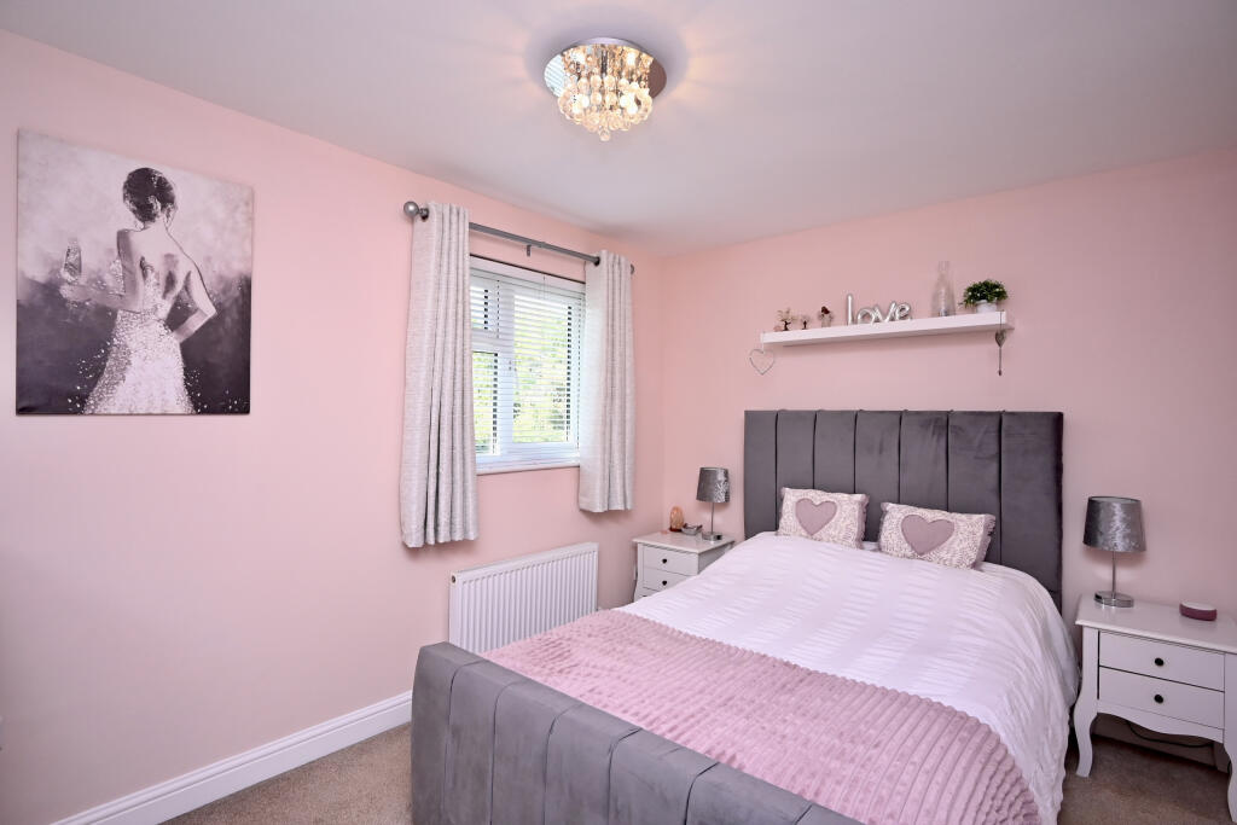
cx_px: 618
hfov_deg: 90.0
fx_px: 619
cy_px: 412
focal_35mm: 18
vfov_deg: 67.4
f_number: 3.5
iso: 400
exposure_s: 1/250
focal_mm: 12
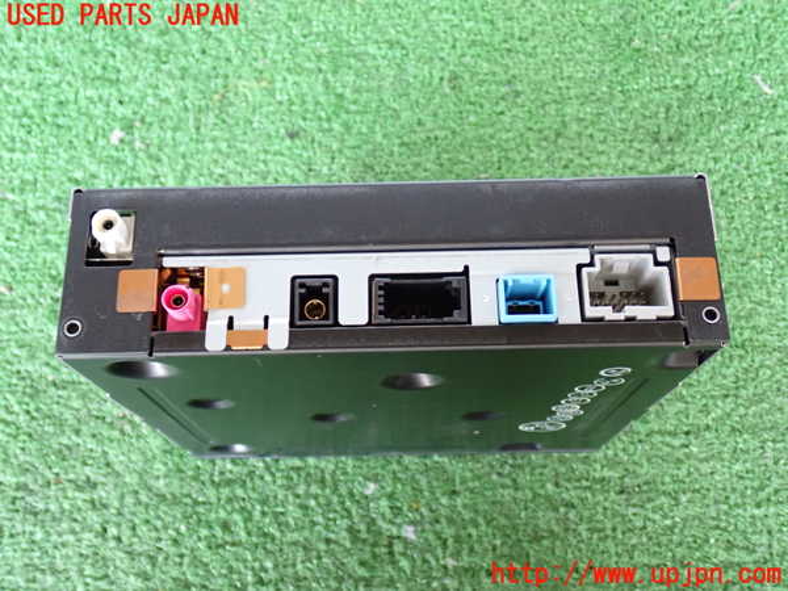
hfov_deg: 49.0
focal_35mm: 38
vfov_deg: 37.7
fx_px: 865
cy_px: 296
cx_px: 394
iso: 800
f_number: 2.7
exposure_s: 1/40
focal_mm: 6.83
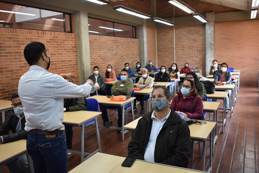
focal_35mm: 32
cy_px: 86
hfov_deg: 59.5
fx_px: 227
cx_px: 130
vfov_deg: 41.7
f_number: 4.5
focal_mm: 21
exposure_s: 1/80
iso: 800
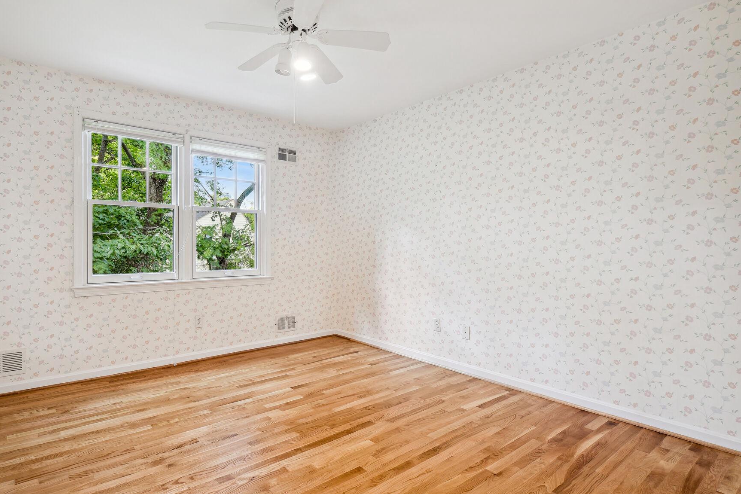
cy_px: 256
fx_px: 391
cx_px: 315
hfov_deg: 86.3
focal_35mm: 19
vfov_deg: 64.5
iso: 400
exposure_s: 1/10
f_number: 8
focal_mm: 16
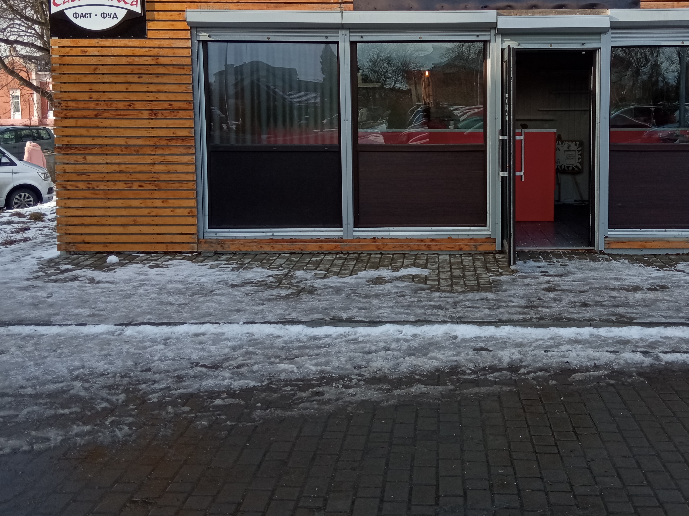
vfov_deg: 37.3
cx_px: 438
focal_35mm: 38
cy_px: 167
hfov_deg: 48.4
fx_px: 756
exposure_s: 1/520
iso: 115
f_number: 2.2
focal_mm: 3.79
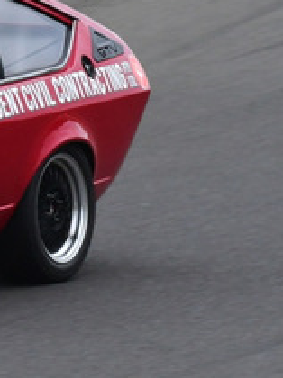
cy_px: 9
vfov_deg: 0.8
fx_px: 26422
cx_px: -348
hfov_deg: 0.6
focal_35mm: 2419
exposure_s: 1/640
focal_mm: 440
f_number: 11
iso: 1000
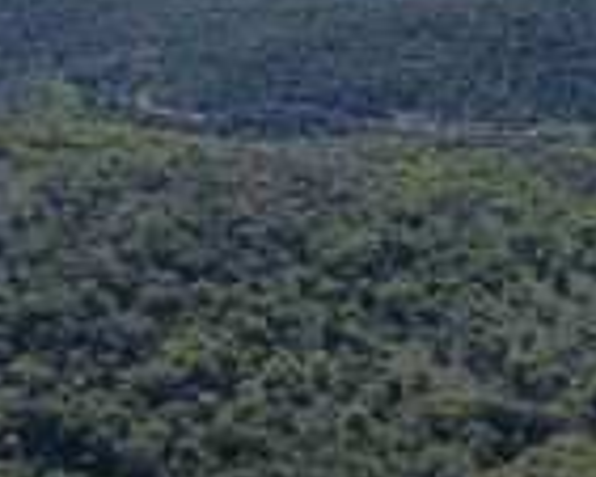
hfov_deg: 17.3
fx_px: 1836
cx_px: 782
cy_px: -6
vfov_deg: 14.6
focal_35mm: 104
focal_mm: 5.4
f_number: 4
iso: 160
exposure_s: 1/1000
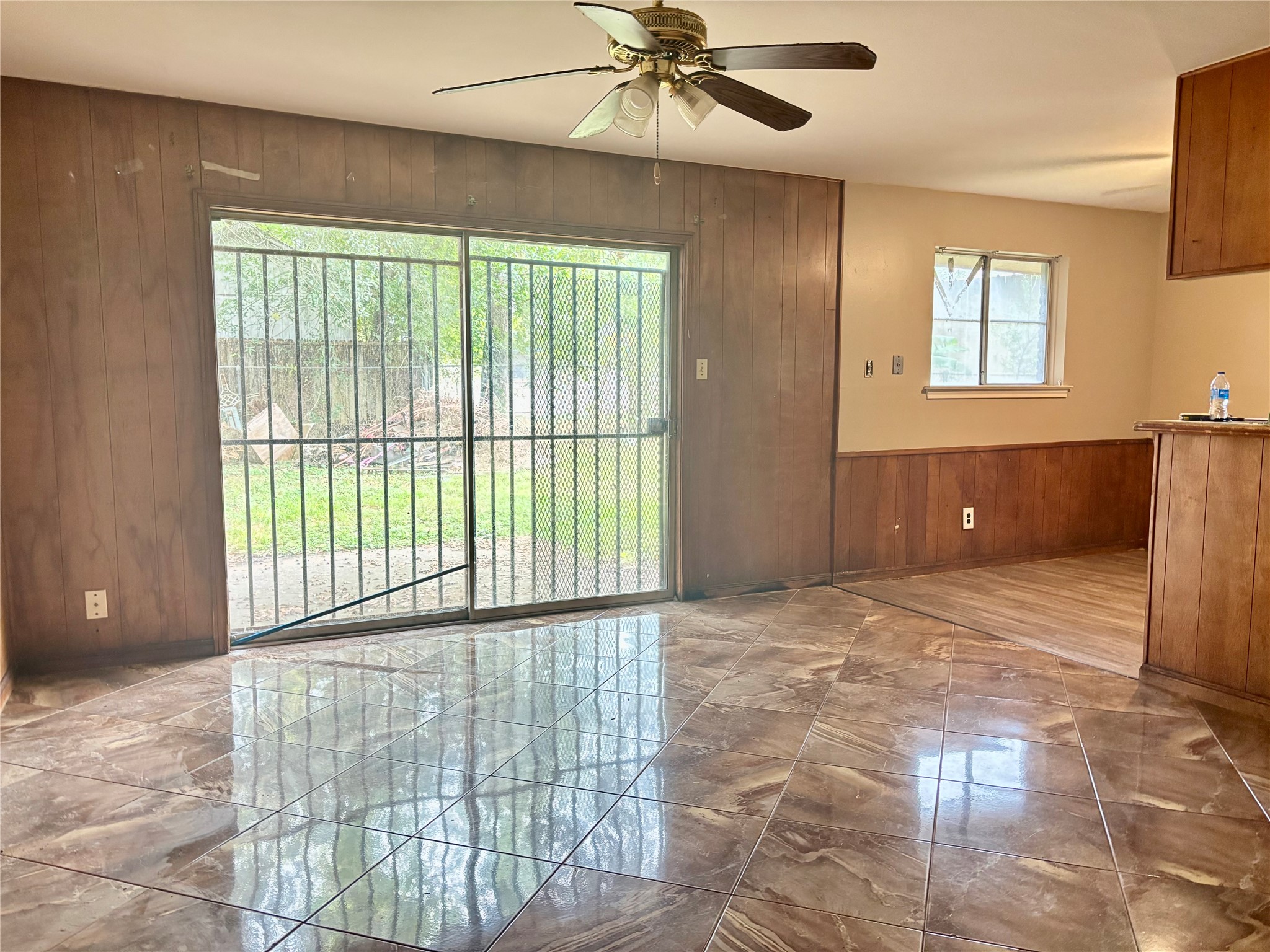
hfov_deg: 67.3
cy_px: 476
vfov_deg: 53.1
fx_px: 954
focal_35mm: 26
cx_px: 635
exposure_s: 1/40
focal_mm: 5.96
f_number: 1.6
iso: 640
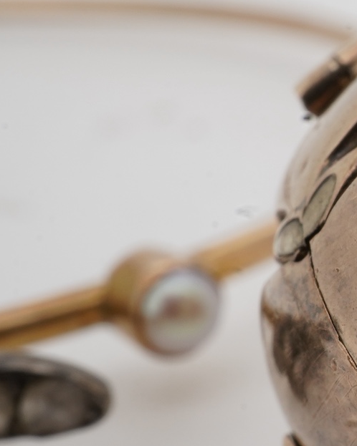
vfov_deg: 15.8
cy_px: 256
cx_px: 627
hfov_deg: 11.7
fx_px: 1612
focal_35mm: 122
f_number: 22
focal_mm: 30
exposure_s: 1/125
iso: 400
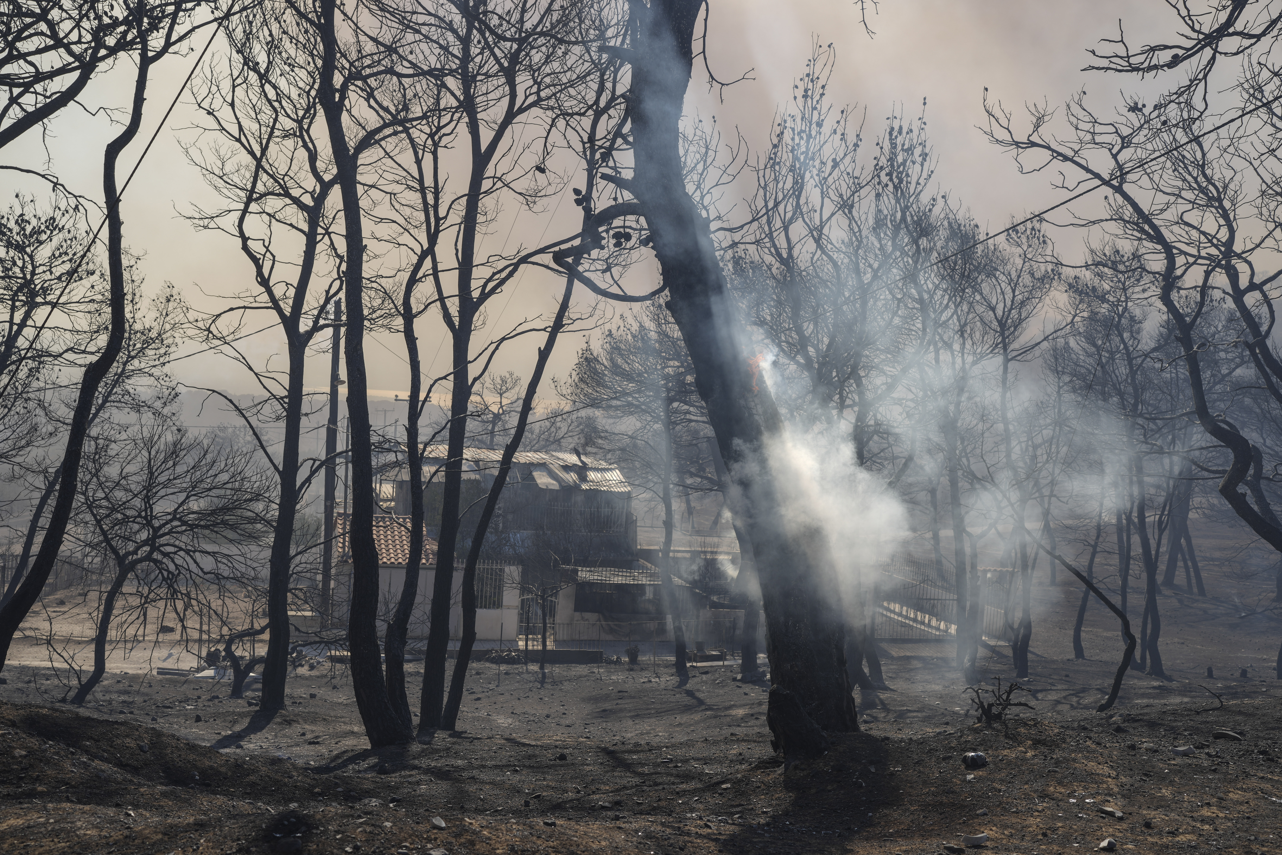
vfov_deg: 37.9
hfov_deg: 54.4
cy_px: 428
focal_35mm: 35
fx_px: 1246
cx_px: 641
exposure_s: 1/200
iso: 50
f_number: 7.1
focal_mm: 35
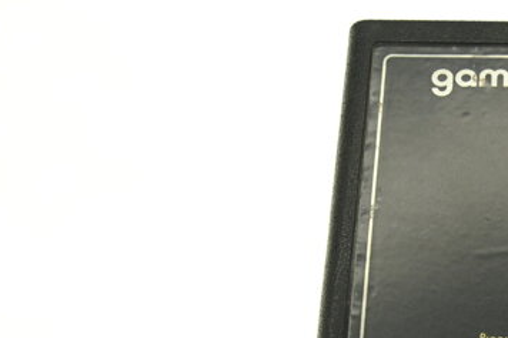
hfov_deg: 19.7
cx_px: 555
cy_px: 344
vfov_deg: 13.6
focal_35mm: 99
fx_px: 1396
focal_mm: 44
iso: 2000
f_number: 11
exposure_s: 1/500
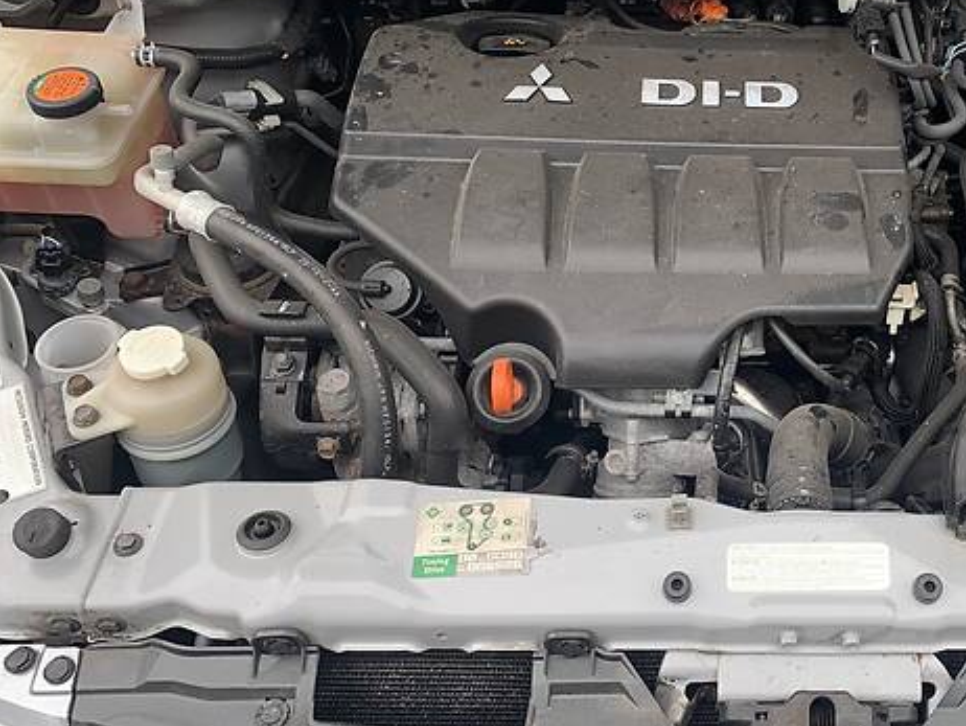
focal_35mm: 45
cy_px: 266
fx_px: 1256
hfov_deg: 40.2
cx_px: 782
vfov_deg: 32.0
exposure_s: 1/156
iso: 25
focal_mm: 4.2
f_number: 1.8
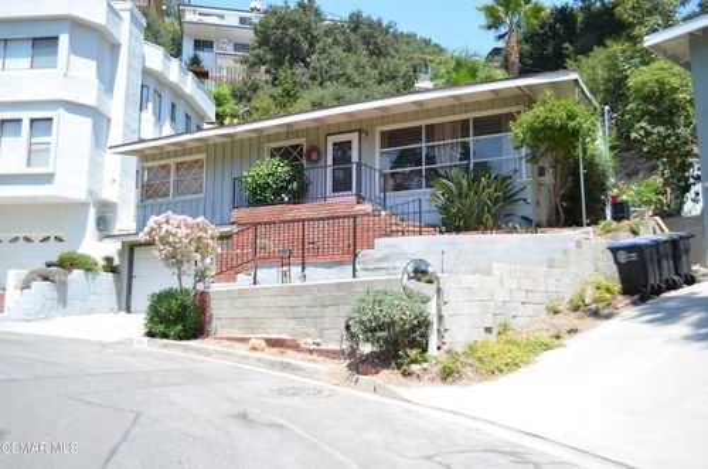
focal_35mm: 33
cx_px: 354
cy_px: 234
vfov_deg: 39.8
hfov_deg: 57.3
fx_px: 648
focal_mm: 22
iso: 100
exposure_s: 1/320
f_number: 3.8
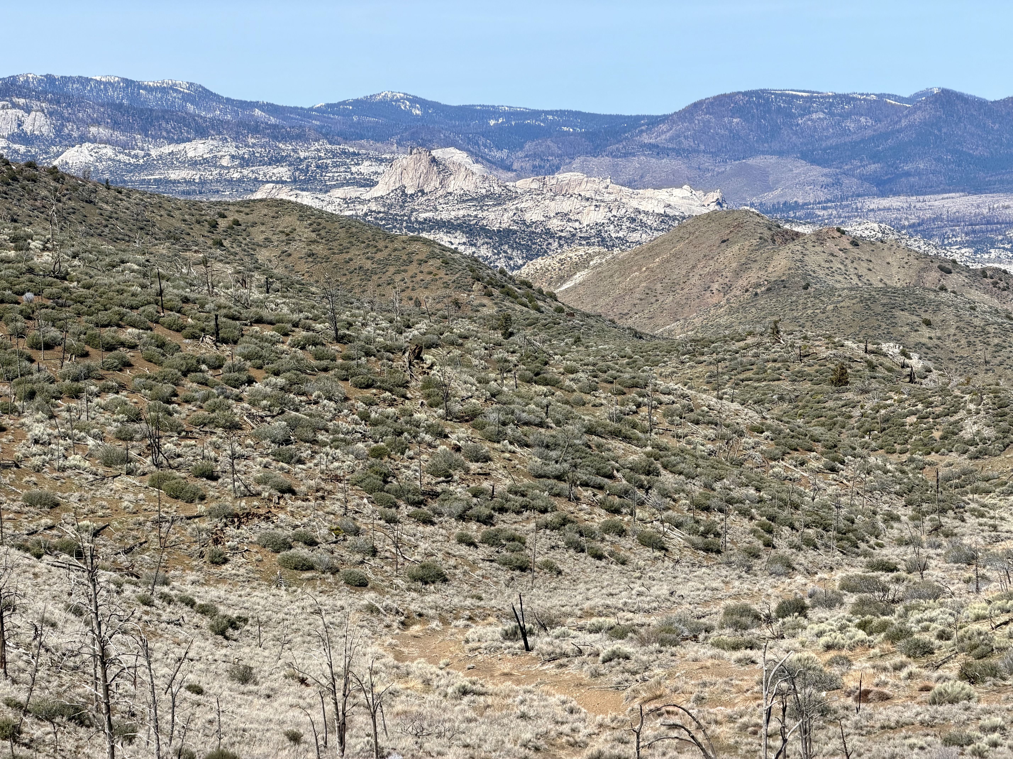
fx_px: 2926
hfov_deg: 19.6
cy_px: 380
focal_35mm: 100
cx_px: 506
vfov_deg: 14.8
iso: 25
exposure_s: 1/638
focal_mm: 16.89
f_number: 2.8
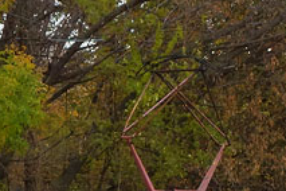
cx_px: 188
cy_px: 20
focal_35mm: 332
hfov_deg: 6.2
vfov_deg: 4.1
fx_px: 2637
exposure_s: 1/500
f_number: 3.5
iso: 320
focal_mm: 21.77
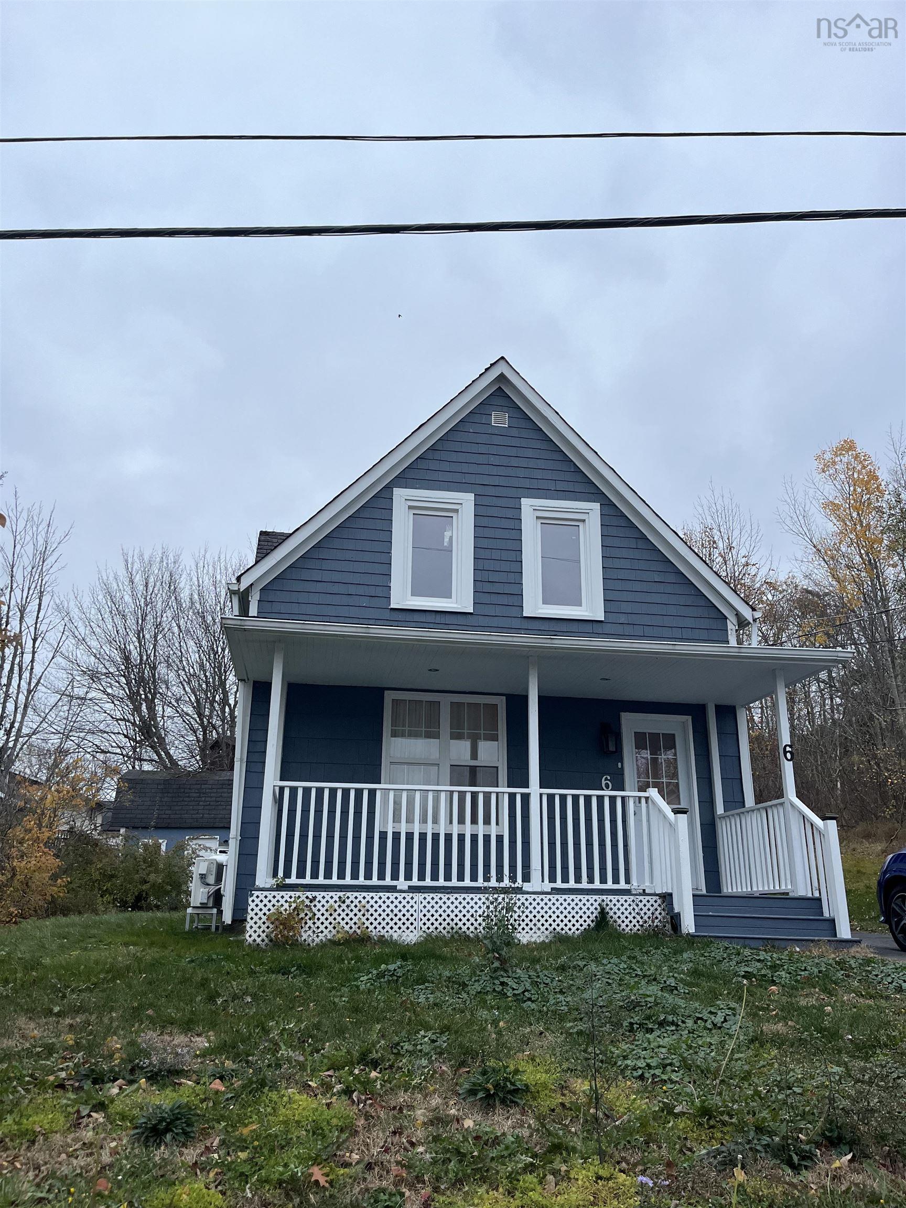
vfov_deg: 67.3
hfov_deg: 53.1
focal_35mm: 26
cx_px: 453
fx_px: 907
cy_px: 604
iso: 125
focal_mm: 5.1
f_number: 1.6
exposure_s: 1/121
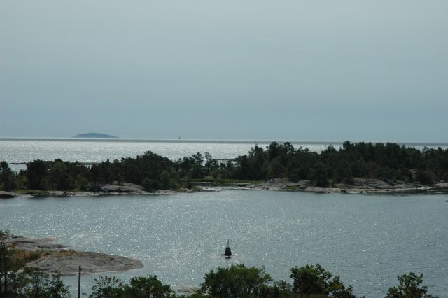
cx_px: 224
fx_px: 1306
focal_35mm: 105
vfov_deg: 13.0
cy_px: 149
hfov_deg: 19.5
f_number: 16
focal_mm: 70
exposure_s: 1/800
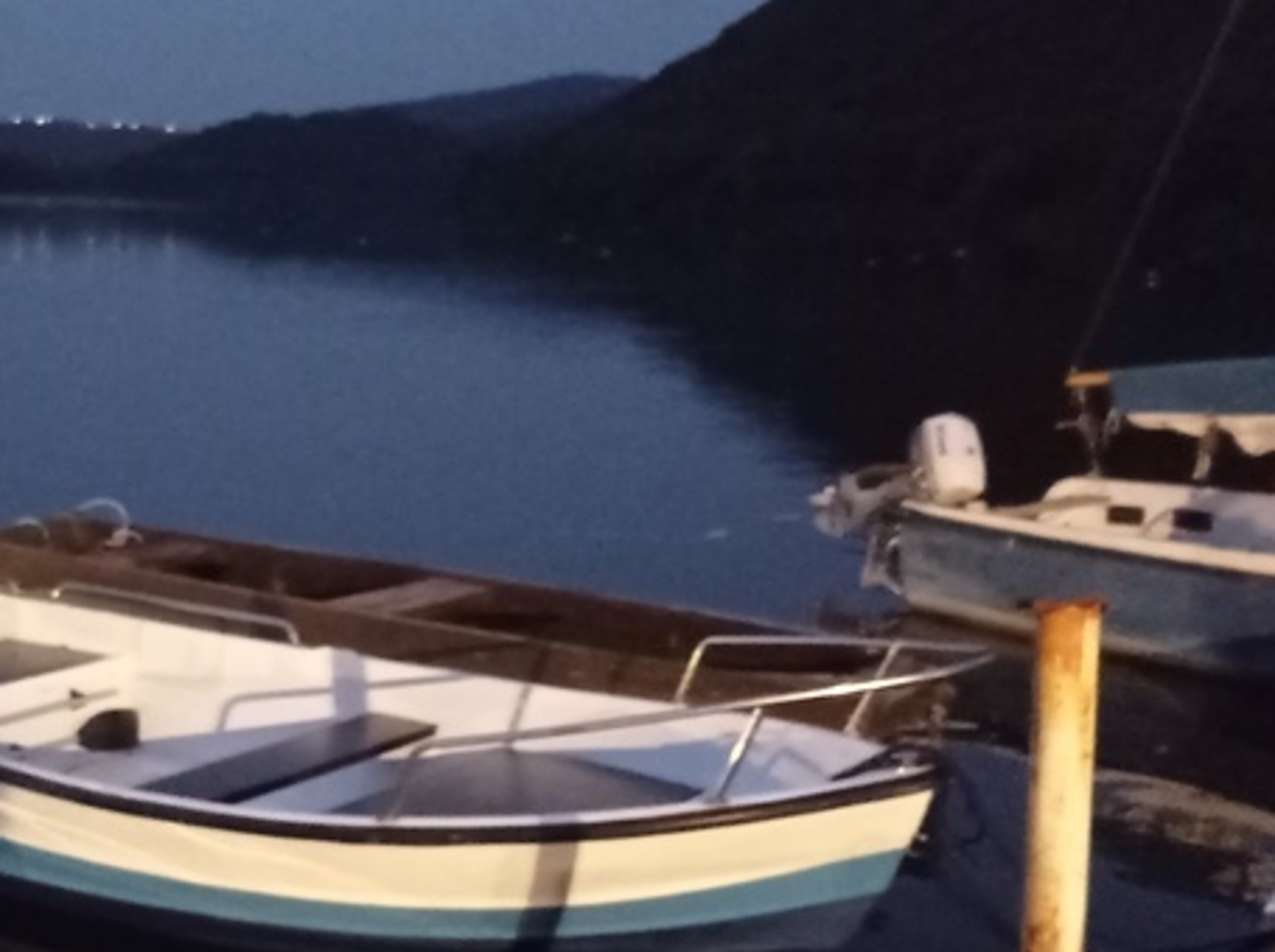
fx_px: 2317
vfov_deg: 23.0
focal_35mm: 63
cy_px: 694
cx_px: 342
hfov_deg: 30.3
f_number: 1.79
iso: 3705
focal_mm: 4.7
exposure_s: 1/14.3
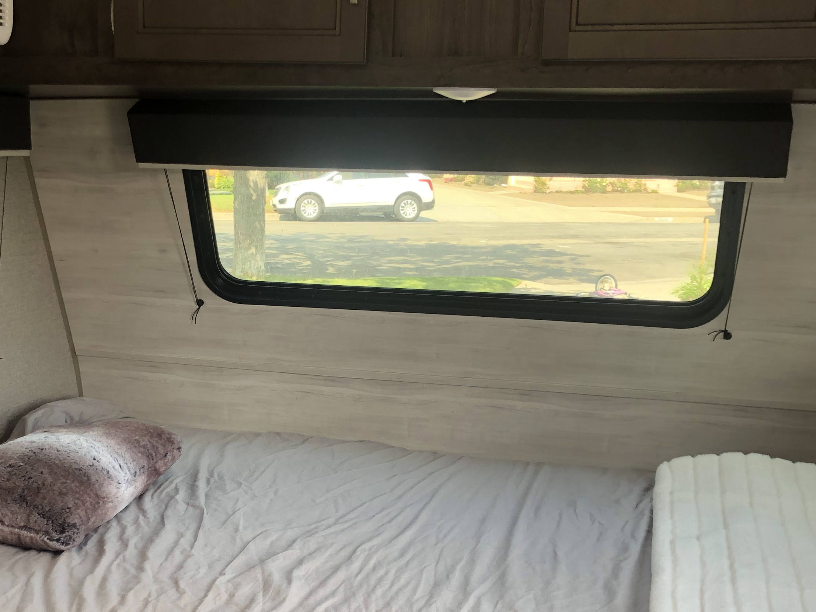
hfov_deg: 37.1
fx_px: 1202
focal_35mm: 51
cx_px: 279
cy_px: 434
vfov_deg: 28.3
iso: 50
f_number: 1.8
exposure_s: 1/120
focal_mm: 4
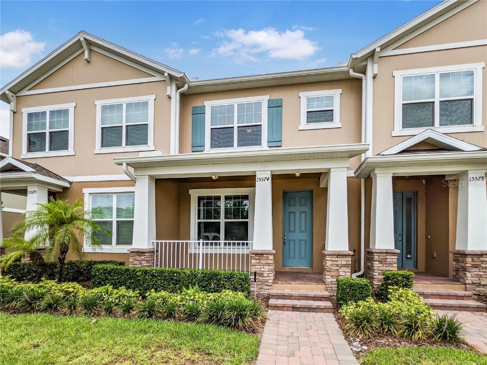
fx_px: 225
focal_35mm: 16
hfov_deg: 94.5
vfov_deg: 78.1
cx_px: 244
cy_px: 182
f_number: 2.2
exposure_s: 1/1976
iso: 37
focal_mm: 2.22
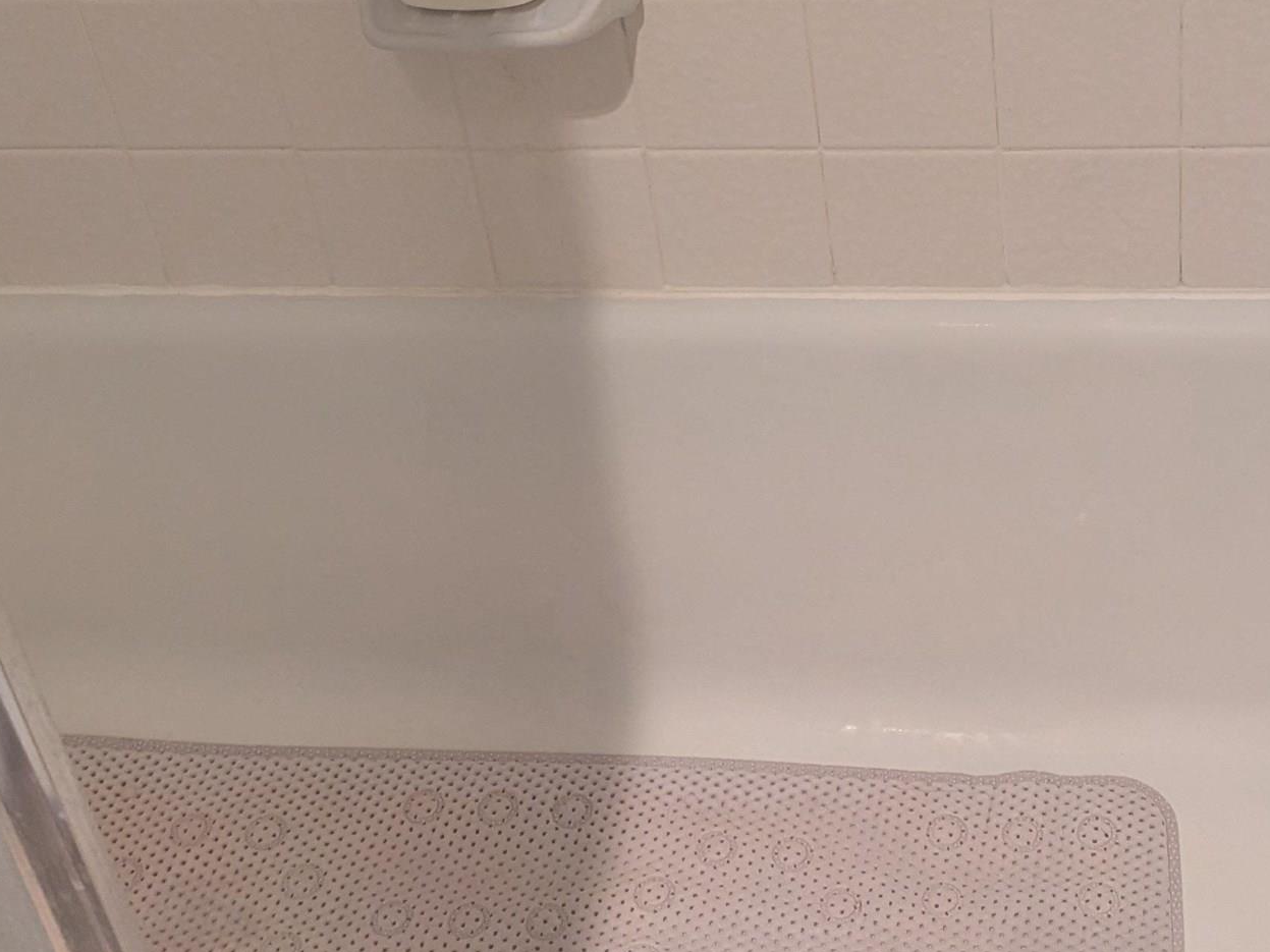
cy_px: 208
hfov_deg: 32.3
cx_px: 908
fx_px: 2164
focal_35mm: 59
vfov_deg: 24.5
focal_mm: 6.81
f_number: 1.85
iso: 440
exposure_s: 1/120
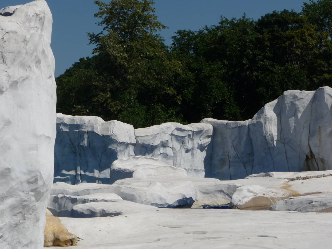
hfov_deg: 18.2
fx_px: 1036
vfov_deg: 13.7
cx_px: 140
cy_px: 143
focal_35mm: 108
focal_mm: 14.2
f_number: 11
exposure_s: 1/320
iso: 100
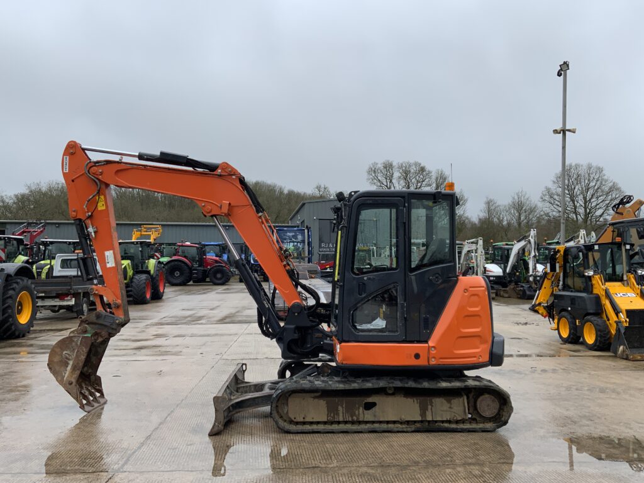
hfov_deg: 61.7
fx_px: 540
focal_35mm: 29
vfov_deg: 48.2
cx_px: 322
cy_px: 242
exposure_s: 1/574
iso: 16
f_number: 1.8
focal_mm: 3
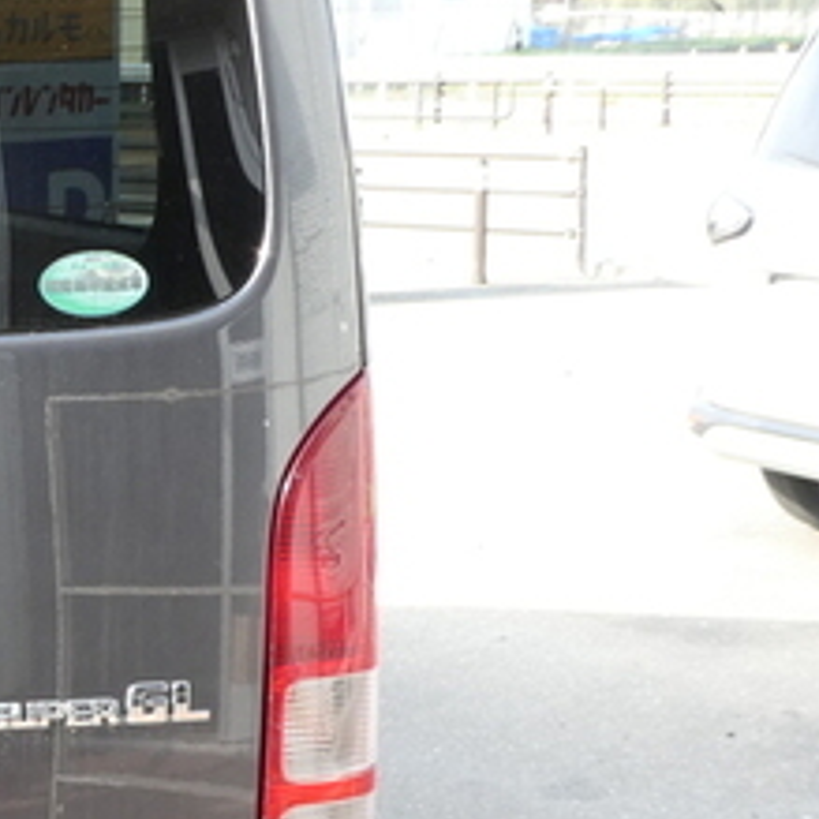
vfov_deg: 17.4
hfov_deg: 15.2
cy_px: 490
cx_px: -613
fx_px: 2677
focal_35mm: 100
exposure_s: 1/80
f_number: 3.5
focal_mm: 5.4
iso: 80
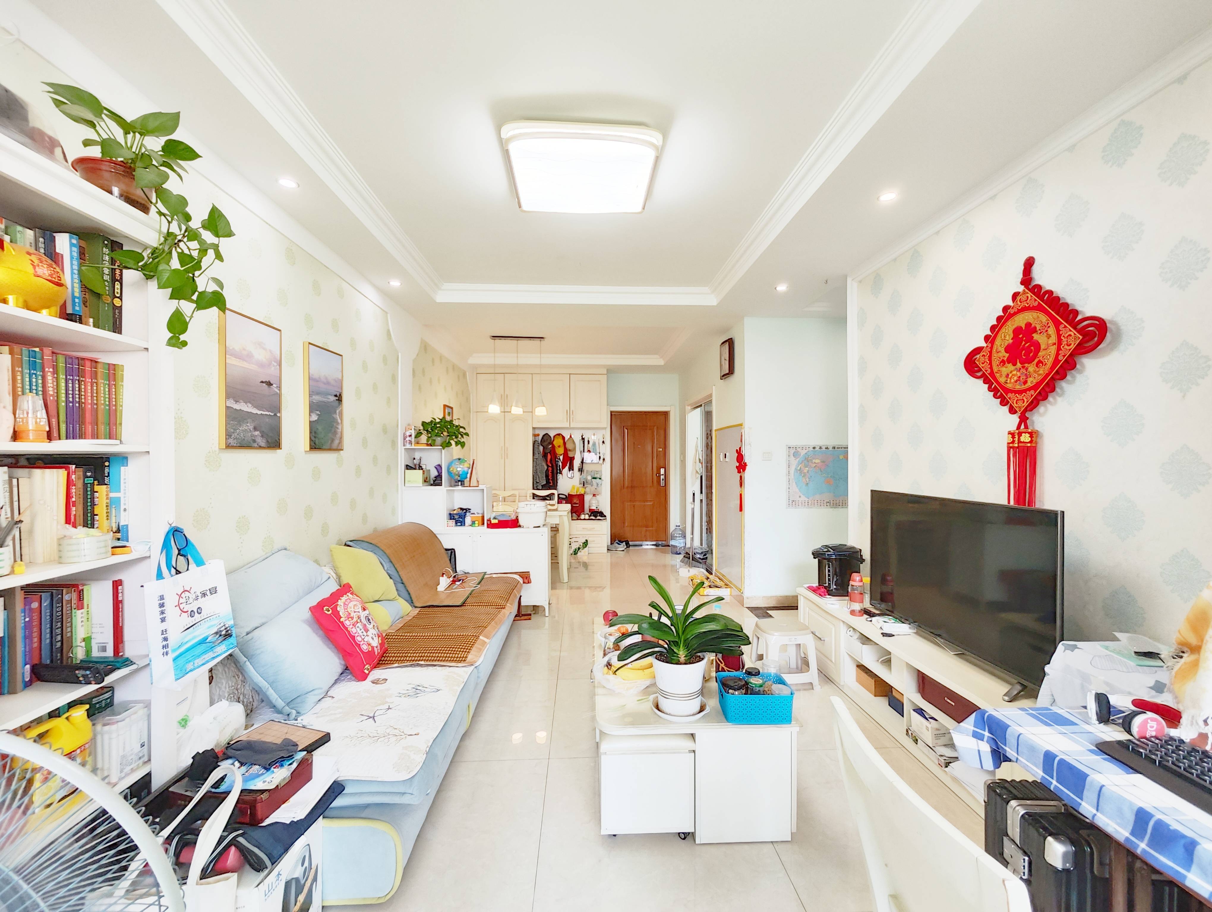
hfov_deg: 102.0
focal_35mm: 14
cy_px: 456
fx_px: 491
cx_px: 606
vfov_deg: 85.8
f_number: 2.2
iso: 226
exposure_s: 1/33.3
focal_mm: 2.16
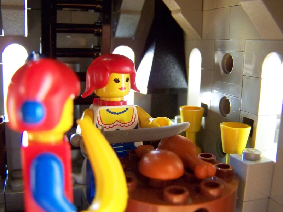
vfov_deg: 37.7
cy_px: 106
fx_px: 311
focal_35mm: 38
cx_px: 142
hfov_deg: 49.0
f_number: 2.8
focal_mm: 6.3
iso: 400
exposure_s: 1/10
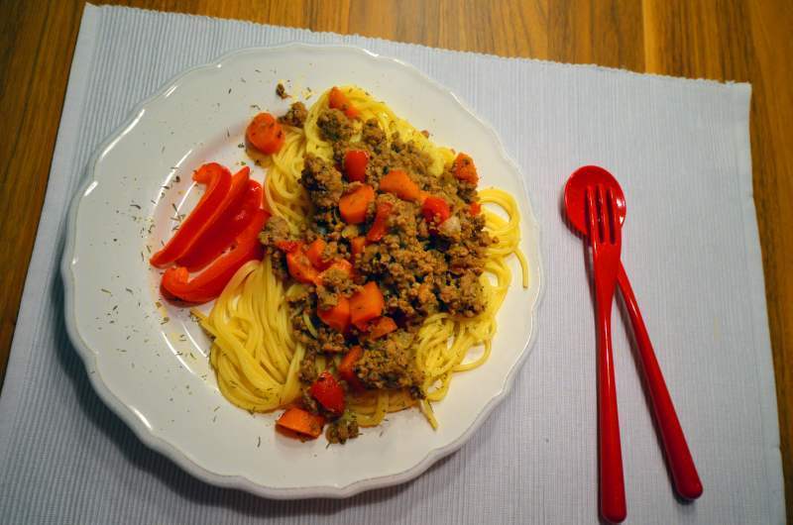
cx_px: 396
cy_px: 262
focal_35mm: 30
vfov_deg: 43.4
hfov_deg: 62.0
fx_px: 660
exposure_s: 1/30
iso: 900
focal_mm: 20
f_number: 5.6
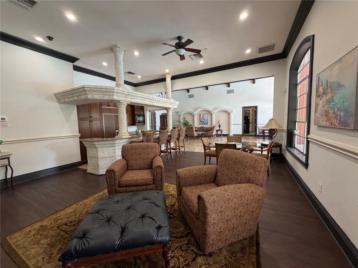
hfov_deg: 102.1
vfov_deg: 85.7
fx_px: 145
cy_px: 134
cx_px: 179
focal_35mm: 14
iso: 250
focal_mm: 2.22
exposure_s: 1/120
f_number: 2.2
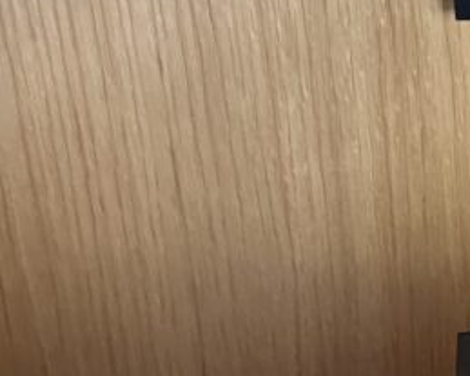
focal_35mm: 108
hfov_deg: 16.3
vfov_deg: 13.3
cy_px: -220
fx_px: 1502
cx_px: 697
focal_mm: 3.99
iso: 80
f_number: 1.8
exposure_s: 1/50
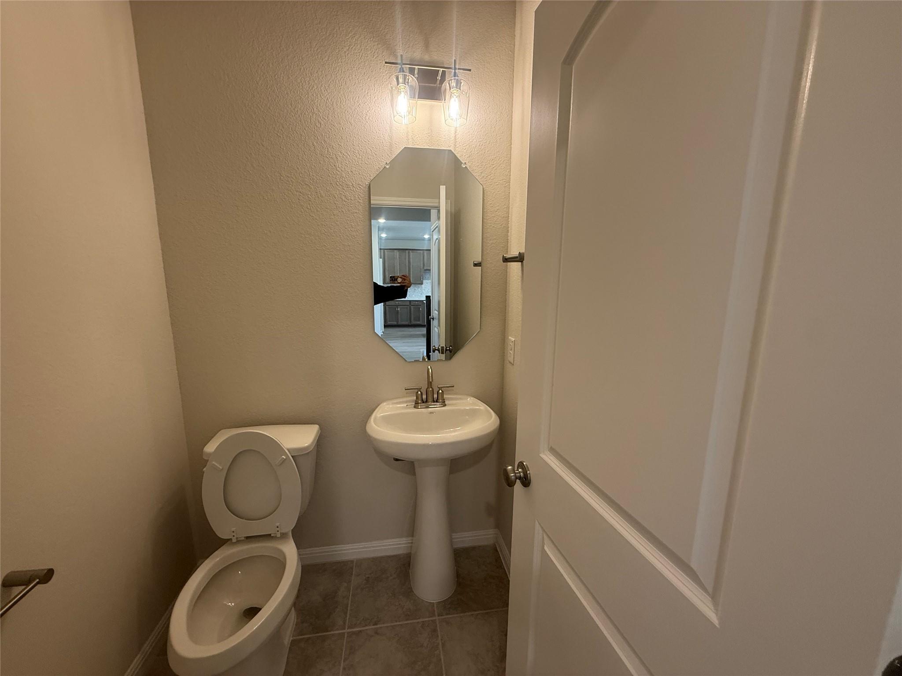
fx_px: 365
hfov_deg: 102.1
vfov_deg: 85.7
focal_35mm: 14
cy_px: 338
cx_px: 451
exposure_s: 1/60
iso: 200
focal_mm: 2.22
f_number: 2.2
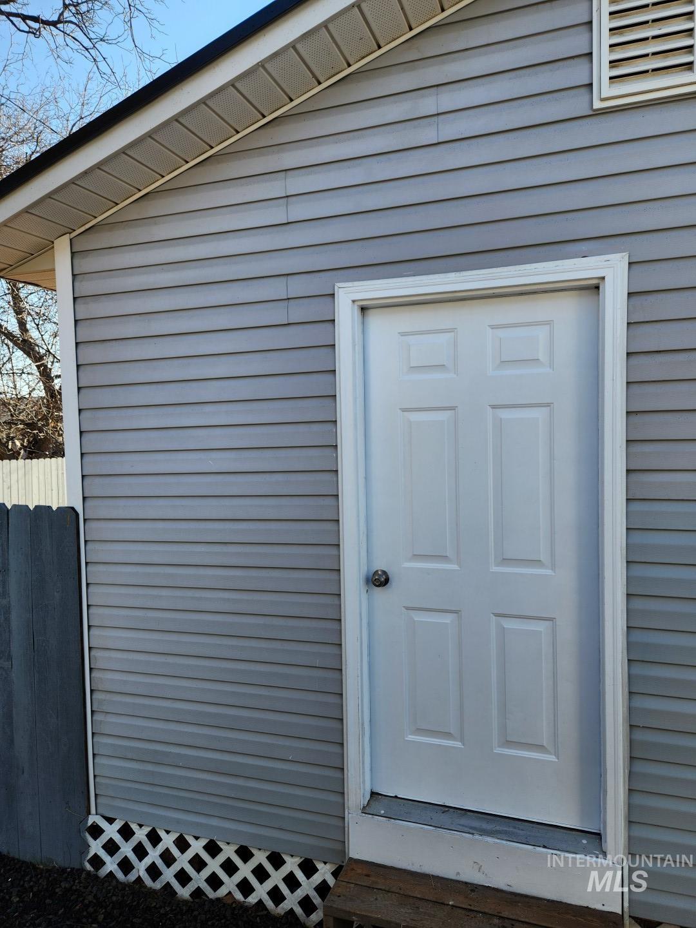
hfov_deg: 58.9
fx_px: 617
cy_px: 464
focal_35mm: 23
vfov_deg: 73.9
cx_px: 348
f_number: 1.8
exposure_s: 1/444
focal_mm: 5.4
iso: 20
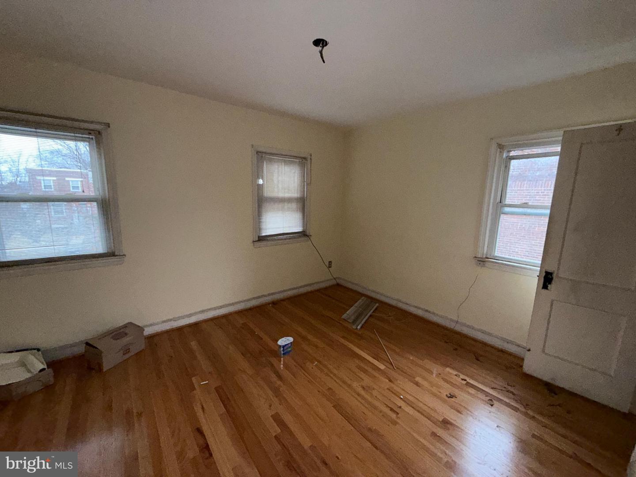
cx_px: 318
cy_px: 238
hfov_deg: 102.1
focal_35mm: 14
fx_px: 257
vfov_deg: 85.7
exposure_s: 1/60
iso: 250
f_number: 2.2
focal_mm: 2.22
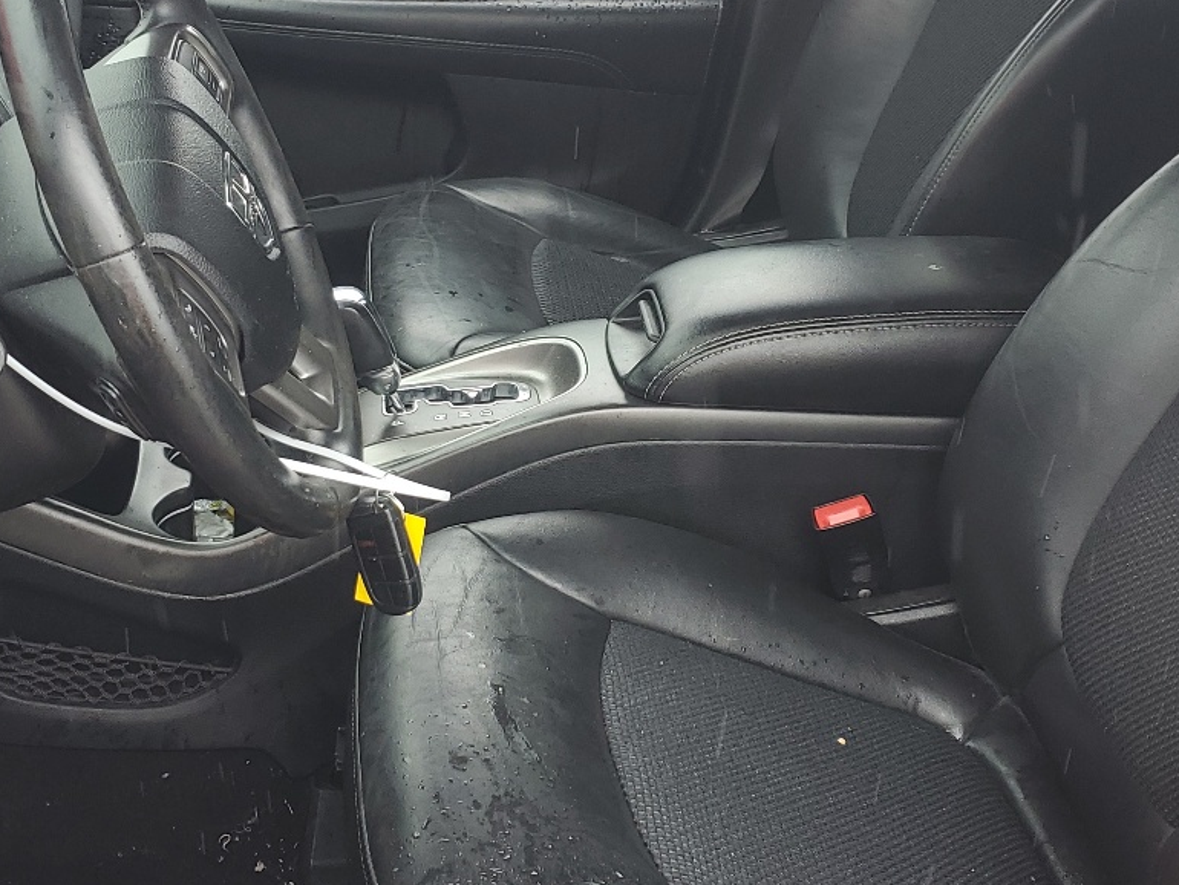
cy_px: 438
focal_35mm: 54
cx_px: 550
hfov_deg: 35.5
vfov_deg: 27.0
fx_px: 1840
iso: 50
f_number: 1.5
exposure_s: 1/244
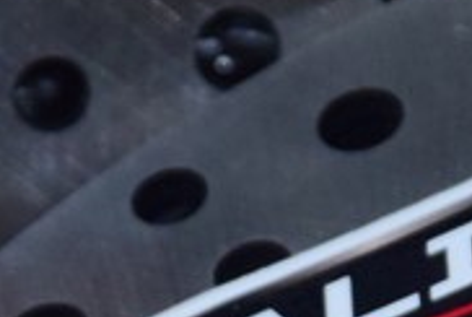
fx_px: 8707
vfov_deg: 2.1
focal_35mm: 663
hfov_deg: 3.1
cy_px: 585
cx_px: 35
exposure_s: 1/40
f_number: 4
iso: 1250
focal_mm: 70
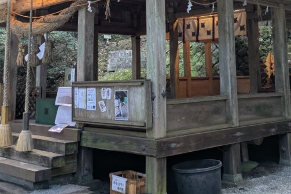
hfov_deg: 37.5
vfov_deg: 24.3
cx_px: 146
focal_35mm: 53
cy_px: -4
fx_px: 428
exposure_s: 1/40
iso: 148
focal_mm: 5.43
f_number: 1.89
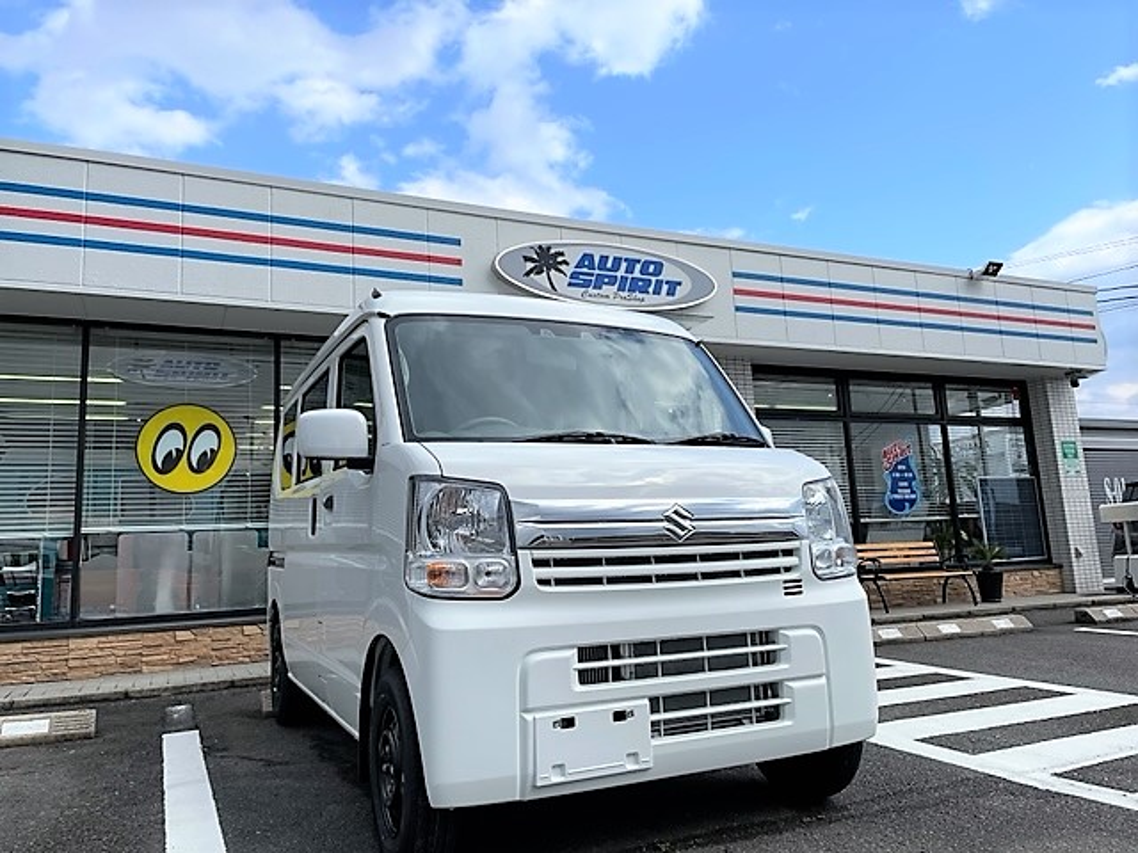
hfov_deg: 67.3
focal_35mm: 26
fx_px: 855
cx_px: 569
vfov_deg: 53.1
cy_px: 426
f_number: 1.6
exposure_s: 1/2959
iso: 32
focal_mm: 4.2
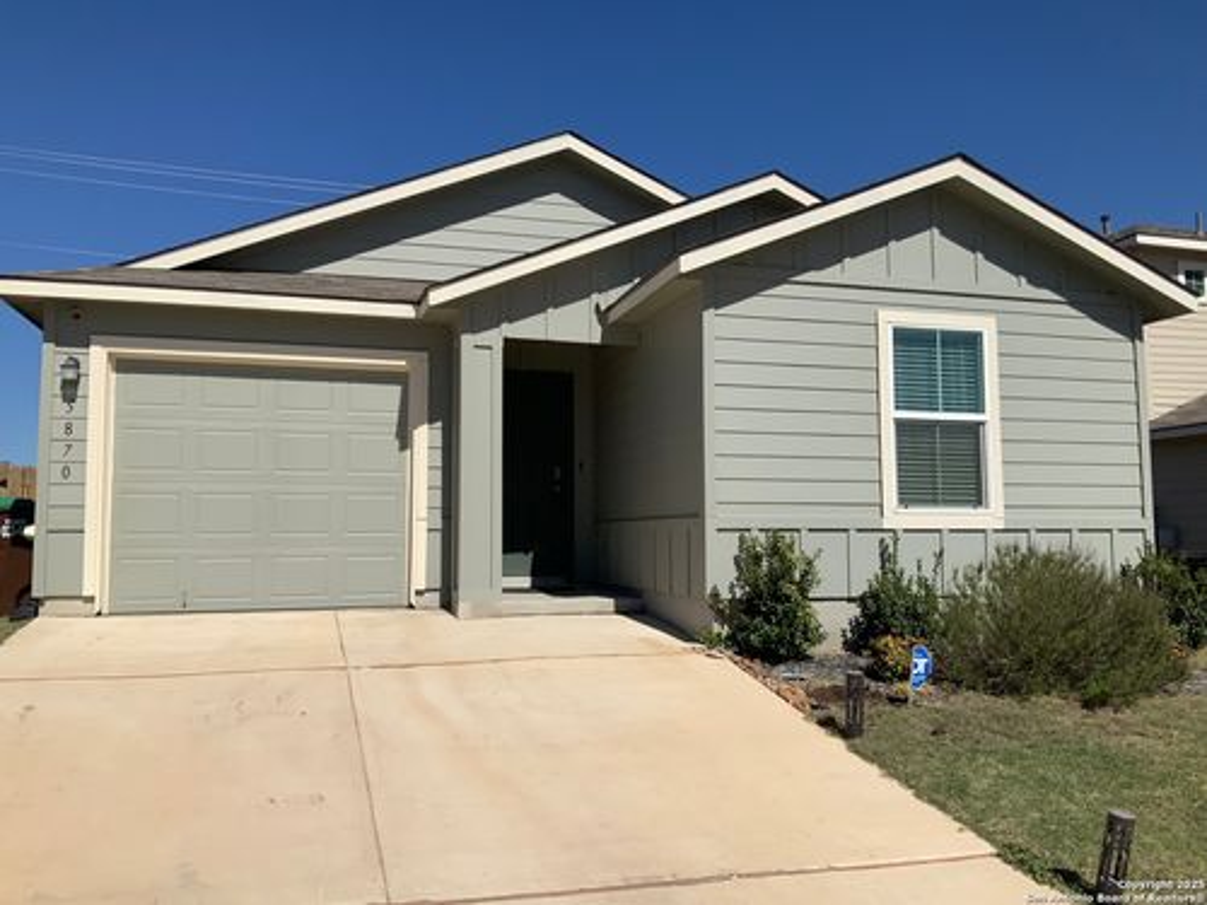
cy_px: 452
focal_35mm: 29
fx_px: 1011
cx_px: 604
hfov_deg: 61.7
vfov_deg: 48.2
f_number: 1.8
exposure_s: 1/4785
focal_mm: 3
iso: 20
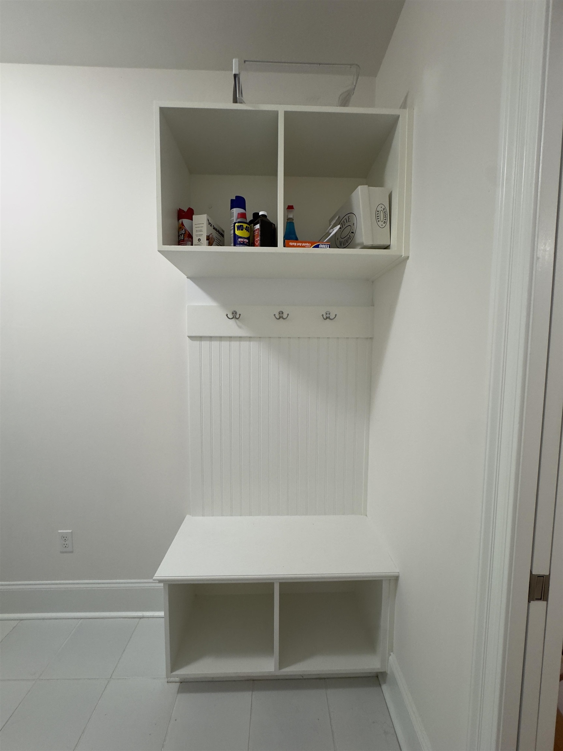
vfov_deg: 102.1
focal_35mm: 14
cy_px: 376
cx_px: 282
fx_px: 304
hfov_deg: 85.7
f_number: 2.2
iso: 160
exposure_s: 1/60
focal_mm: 2.22
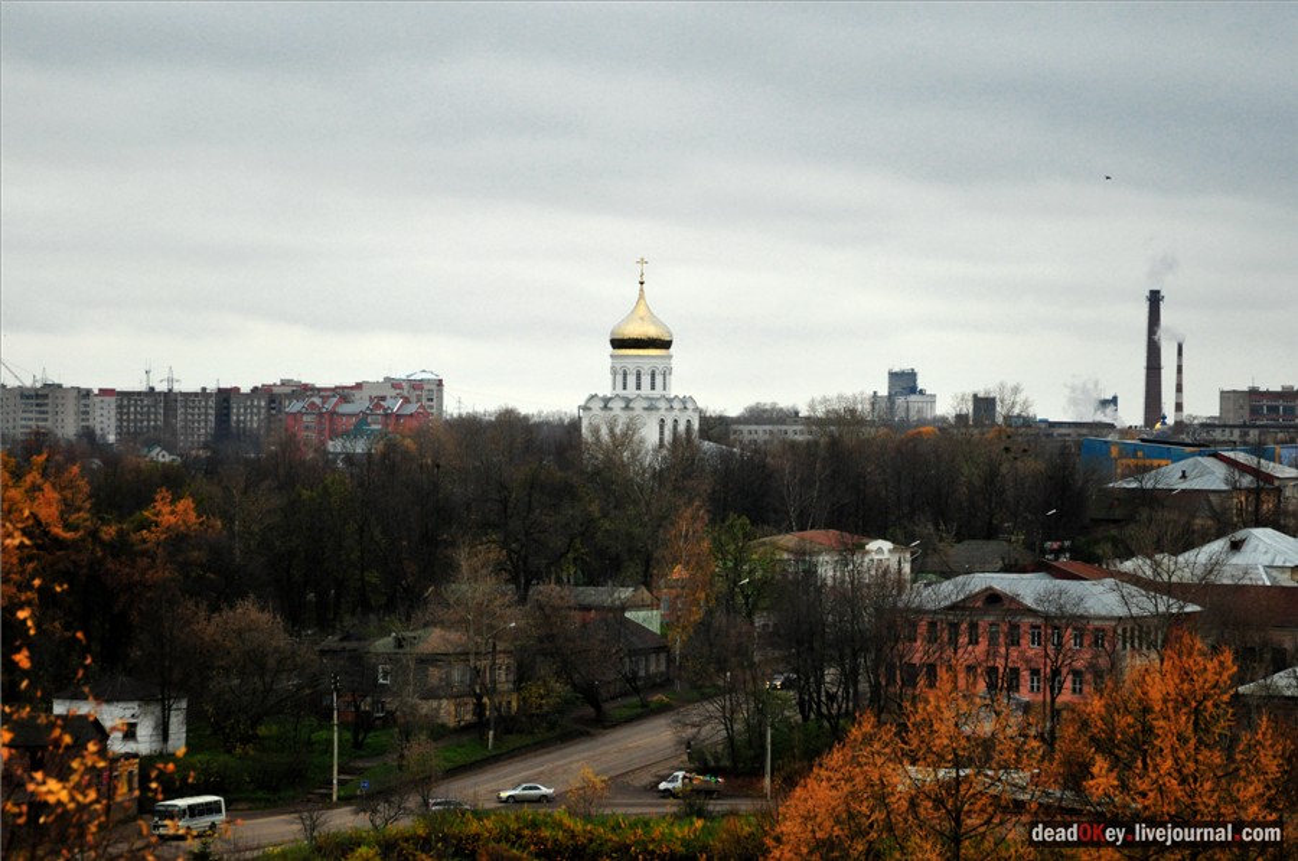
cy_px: 430
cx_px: 649
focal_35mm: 135
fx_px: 4860
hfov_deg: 15.2
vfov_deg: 10.1
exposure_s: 1/250
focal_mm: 90
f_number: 7.1
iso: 800
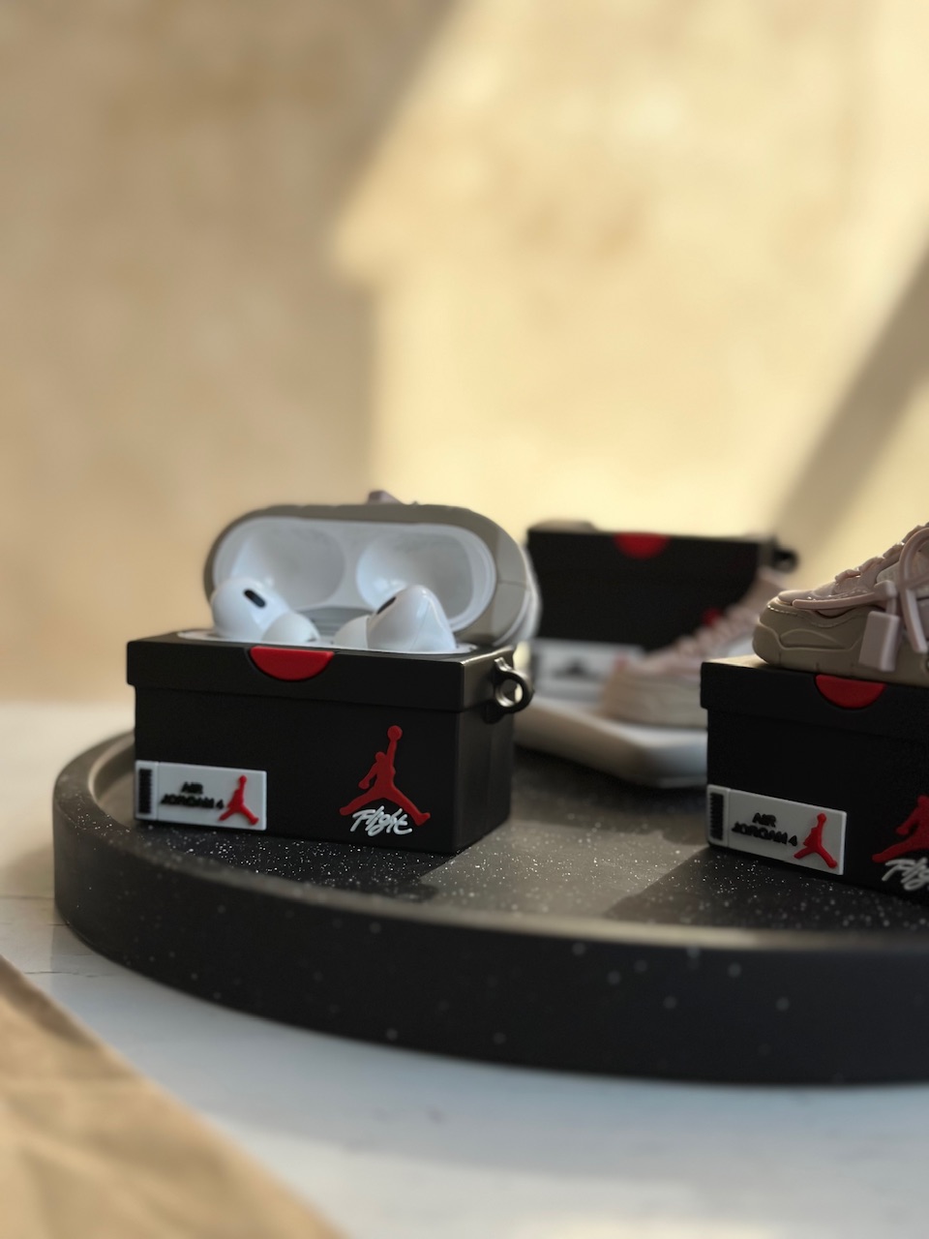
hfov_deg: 30.3
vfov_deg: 39.7
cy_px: 620
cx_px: 464
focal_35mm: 48
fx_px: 1718
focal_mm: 6.86
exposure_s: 1/4184
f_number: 1.78
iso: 80
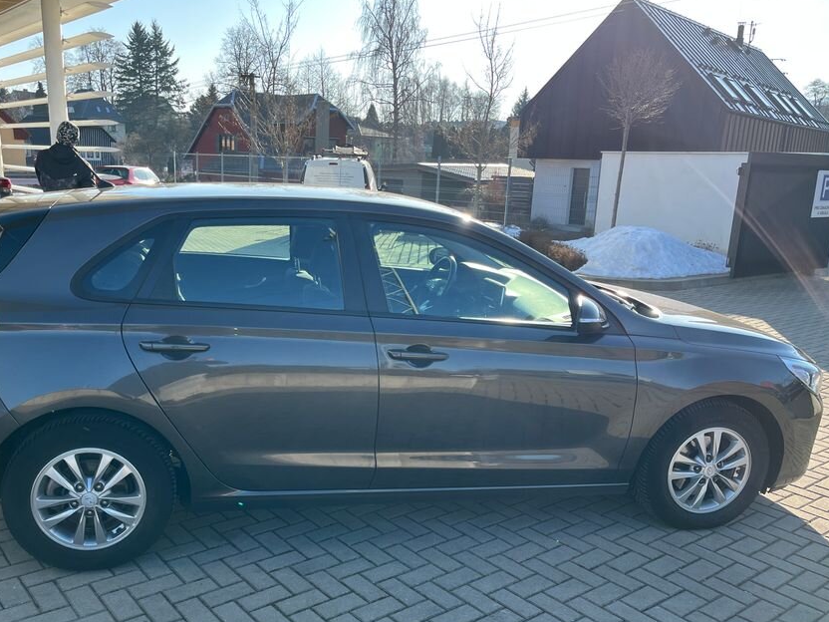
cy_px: 360
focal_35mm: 32
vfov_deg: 44.0
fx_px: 766
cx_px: 346
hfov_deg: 56.5
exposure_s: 1/840
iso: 50
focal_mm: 5.1
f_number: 1.6
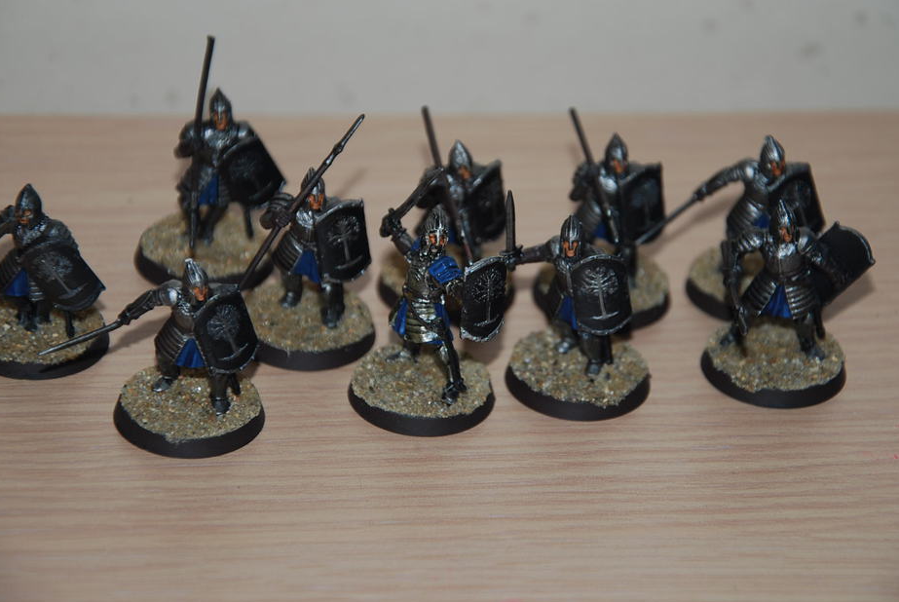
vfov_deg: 8.4
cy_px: 278
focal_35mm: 163
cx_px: 457
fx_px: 4076
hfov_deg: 12.6
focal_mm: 98
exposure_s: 1/125
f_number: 5.6
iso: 100
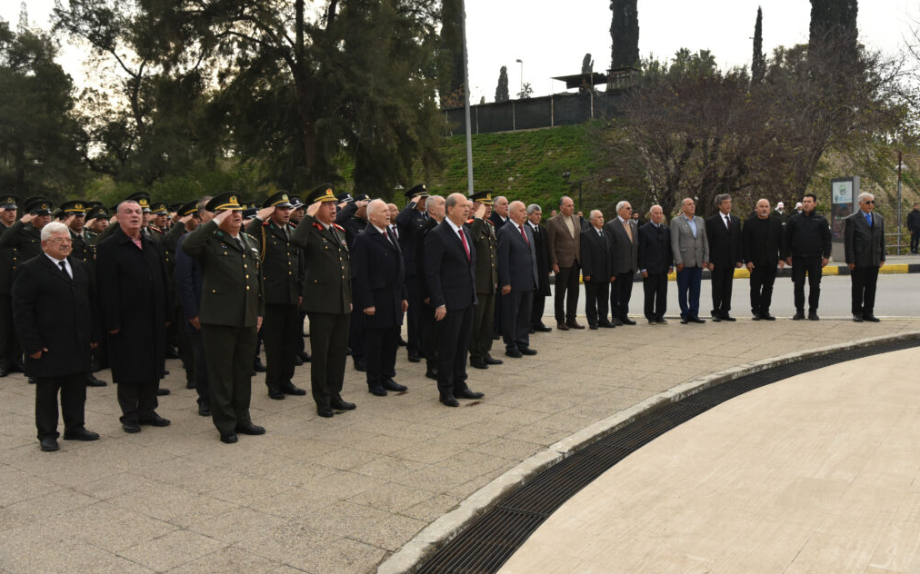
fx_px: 802
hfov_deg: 59.7
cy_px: 271
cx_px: 461
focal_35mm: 32
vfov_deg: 39.4
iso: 800
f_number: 5.6
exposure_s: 1/800
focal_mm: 31
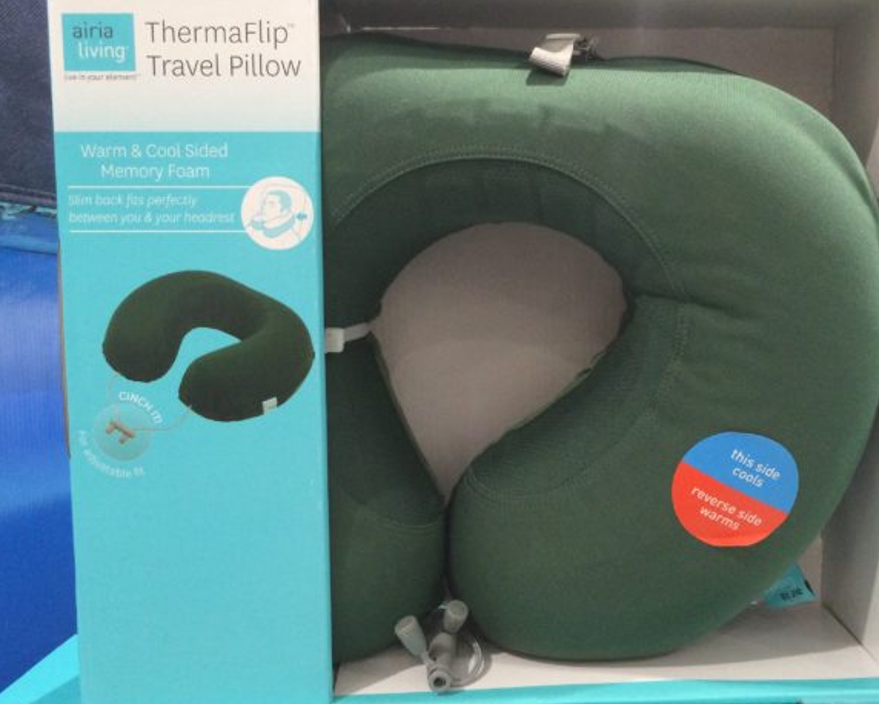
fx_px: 989
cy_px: 317
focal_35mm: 38
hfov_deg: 47.7
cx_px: 512
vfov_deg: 39.1
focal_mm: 4.15
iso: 250
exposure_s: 1/30
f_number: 2.2
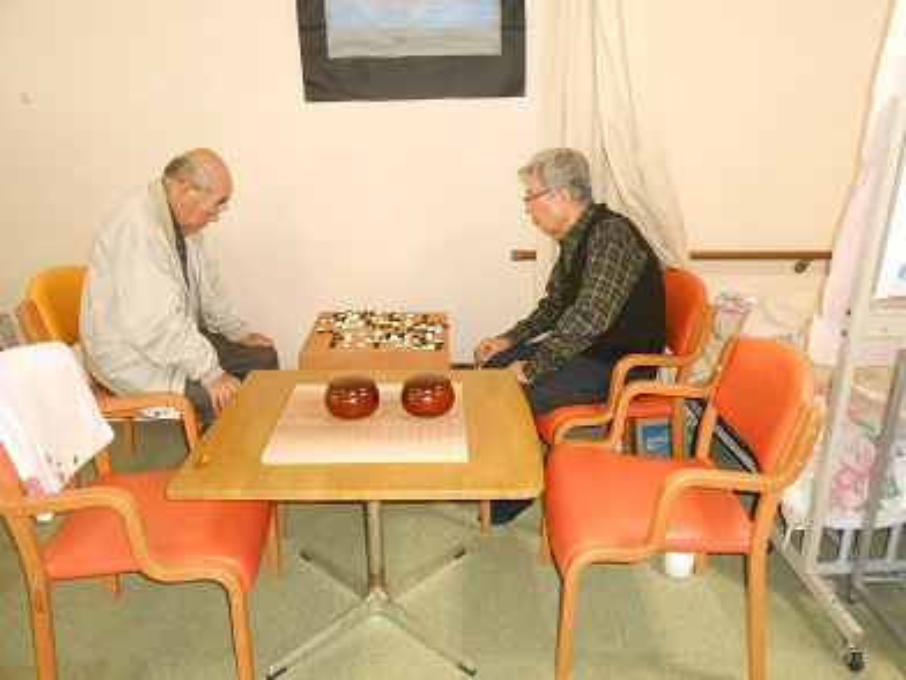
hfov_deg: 67.3
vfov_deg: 53.1
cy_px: 340
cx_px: 453
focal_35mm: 26
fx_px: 680
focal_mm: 4.6
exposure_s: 1/25
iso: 500
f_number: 3.5
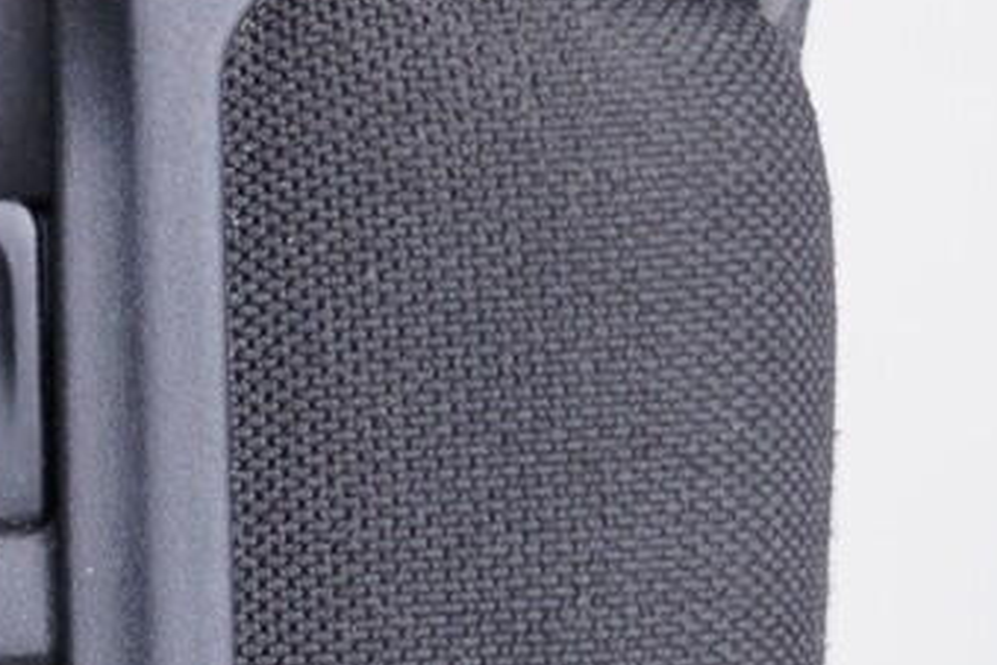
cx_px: -515
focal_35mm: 153
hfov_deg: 12.7
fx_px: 4237
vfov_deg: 8.9
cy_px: 544
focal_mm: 24
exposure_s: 1/40
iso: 250
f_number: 2.8
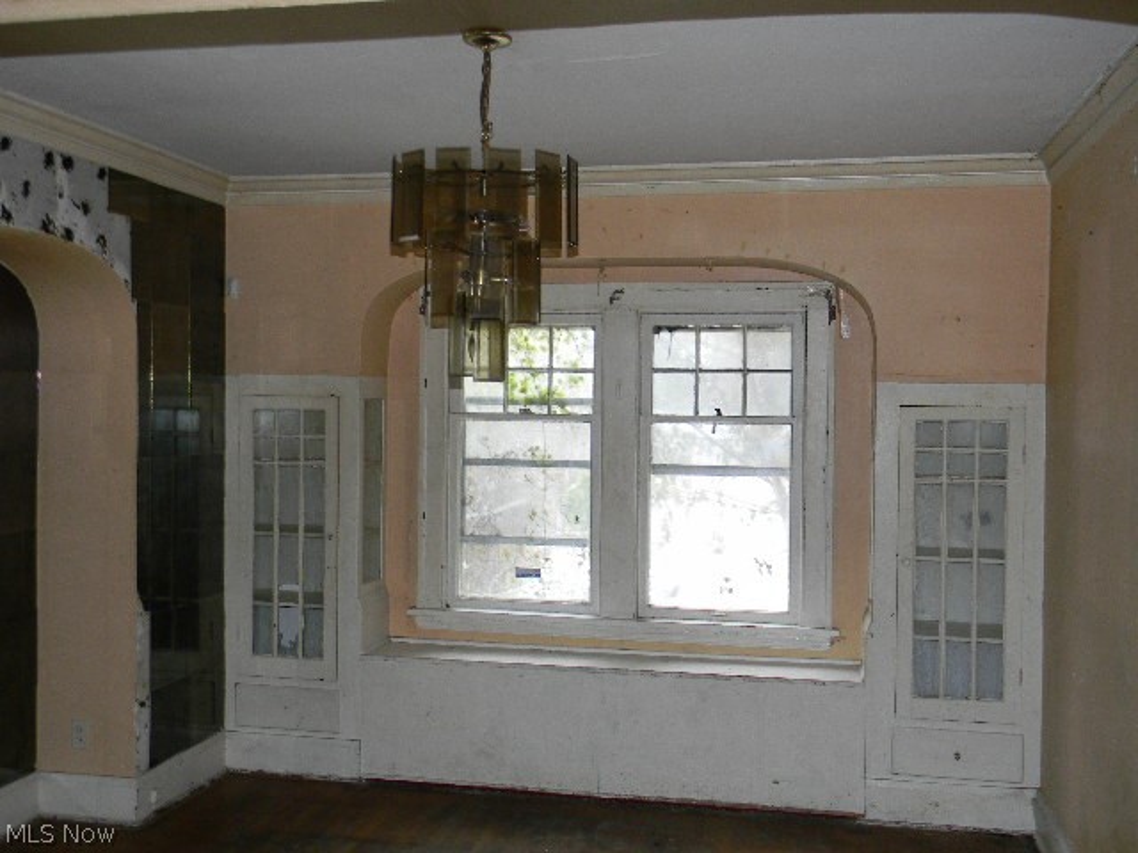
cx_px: 569
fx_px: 1183
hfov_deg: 51.4
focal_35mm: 36
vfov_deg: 39.7
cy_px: 426
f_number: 3.7
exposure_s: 1/30
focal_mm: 6.4
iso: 143
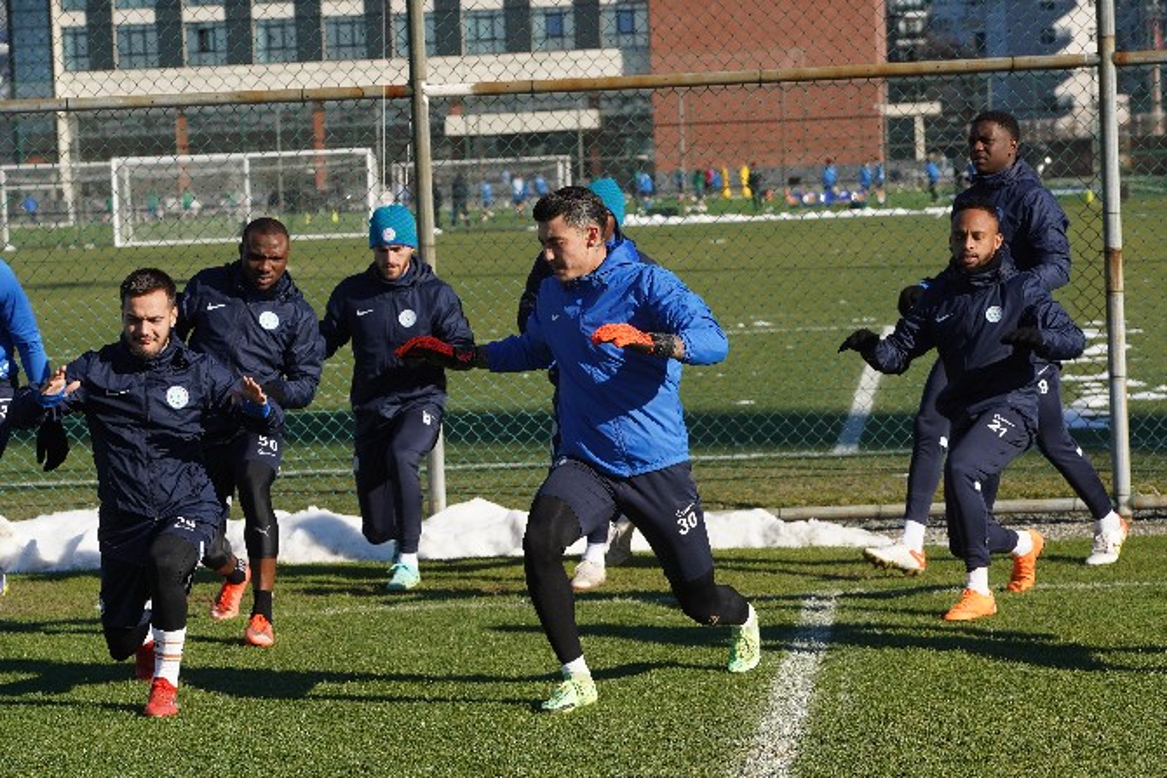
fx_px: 4377
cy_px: 389
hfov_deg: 15.2
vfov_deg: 10.2
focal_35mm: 135
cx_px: 584
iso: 1600
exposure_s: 1/2500
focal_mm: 135
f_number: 9
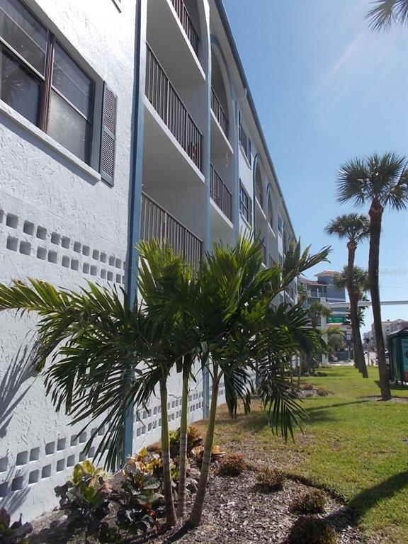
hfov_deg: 53.1
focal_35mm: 26
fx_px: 409
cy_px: 272
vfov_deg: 67.3
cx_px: 204
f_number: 8
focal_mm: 4.6
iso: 80
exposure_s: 1/160
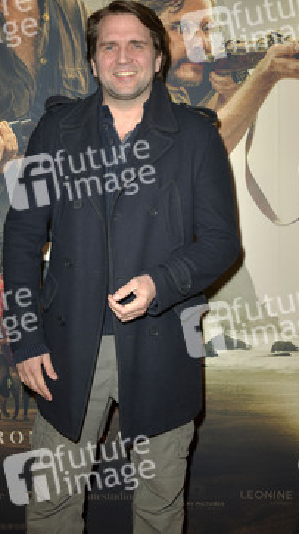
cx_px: 122
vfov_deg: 46.4
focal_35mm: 44
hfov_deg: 27.0
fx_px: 622
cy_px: 249
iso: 250
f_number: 5.6
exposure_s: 1/250
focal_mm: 38
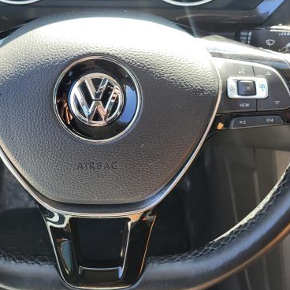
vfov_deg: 41.7
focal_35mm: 40
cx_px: 104
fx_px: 379
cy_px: 118
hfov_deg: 41.5
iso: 40
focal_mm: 5.4
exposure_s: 1/120
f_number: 1.8
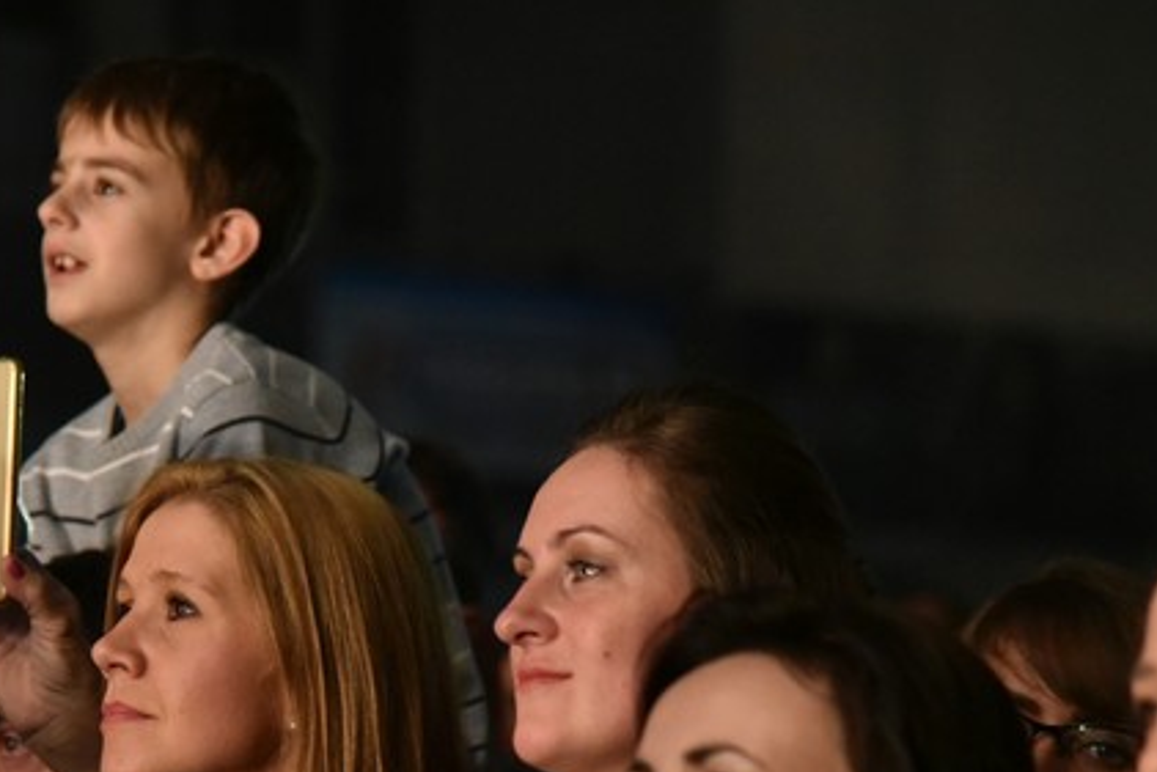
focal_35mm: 234
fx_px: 7523
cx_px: 165
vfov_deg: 5.9
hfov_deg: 8.8
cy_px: 674
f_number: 4
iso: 6400
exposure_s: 1/200
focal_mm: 120
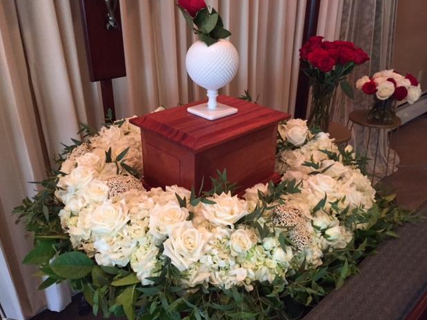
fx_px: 370
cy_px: 159
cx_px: 210
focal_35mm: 30
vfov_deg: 46.8
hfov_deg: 60.0
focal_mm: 4.15
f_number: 2.2
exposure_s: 1/30
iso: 250
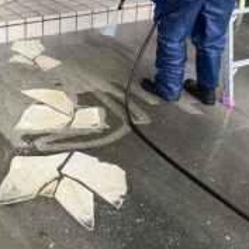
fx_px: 521
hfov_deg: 26.6
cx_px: 66
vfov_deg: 26.1
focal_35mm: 64
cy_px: 27
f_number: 1.78
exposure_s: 1/124
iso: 50
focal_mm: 6.76
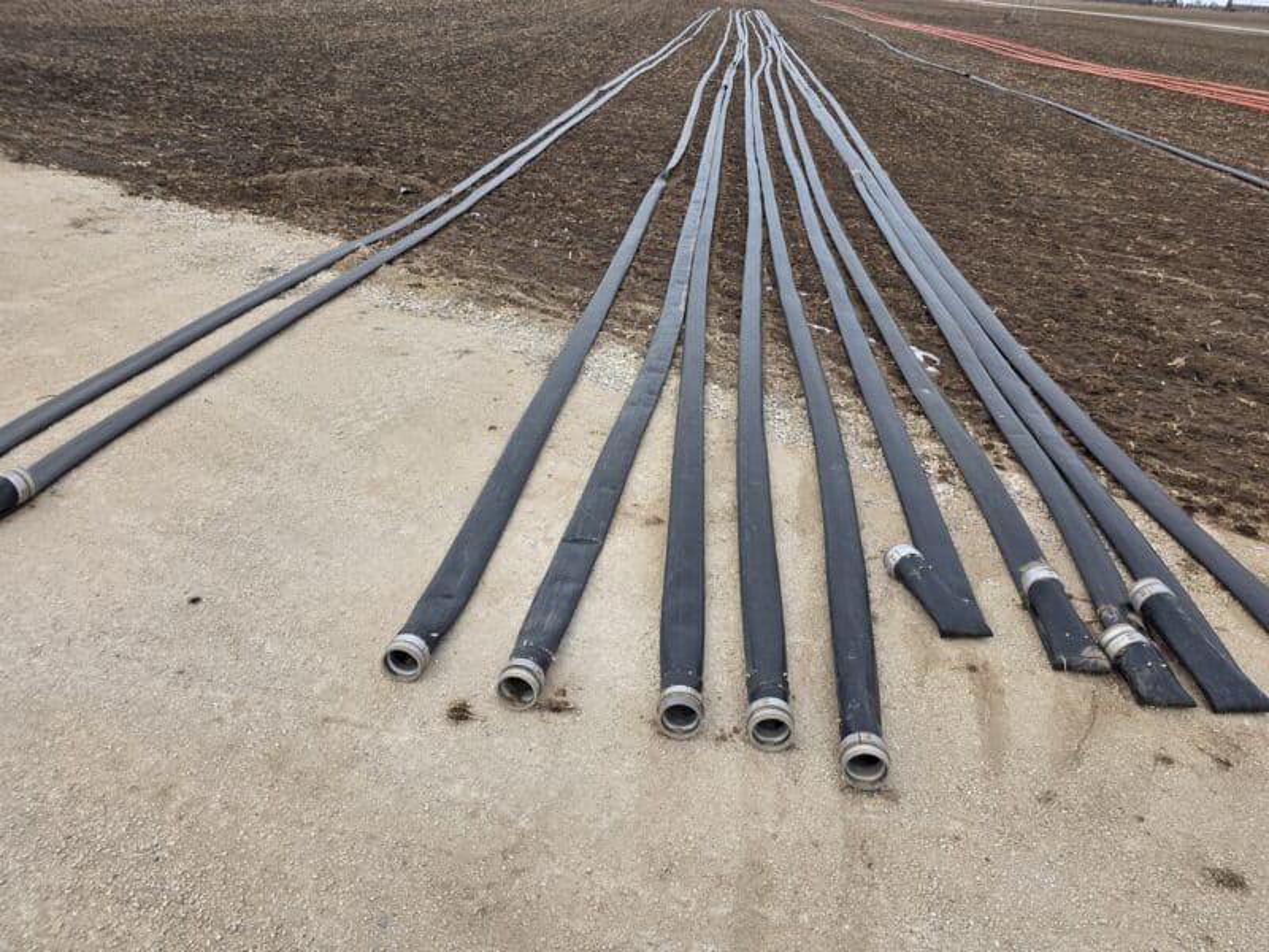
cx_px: 634
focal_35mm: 23
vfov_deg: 58.9
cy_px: 476
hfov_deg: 73.9
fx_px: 843
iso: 80
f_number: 1.7
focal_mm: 6.3
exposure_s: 1/3891
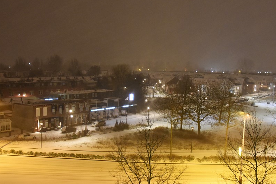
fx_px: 299
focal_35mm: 39
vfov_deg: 34.2
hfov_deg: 49.2
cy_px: 90
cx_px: 167
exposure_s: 1/10
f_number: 3.5
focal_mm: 18
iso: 2000
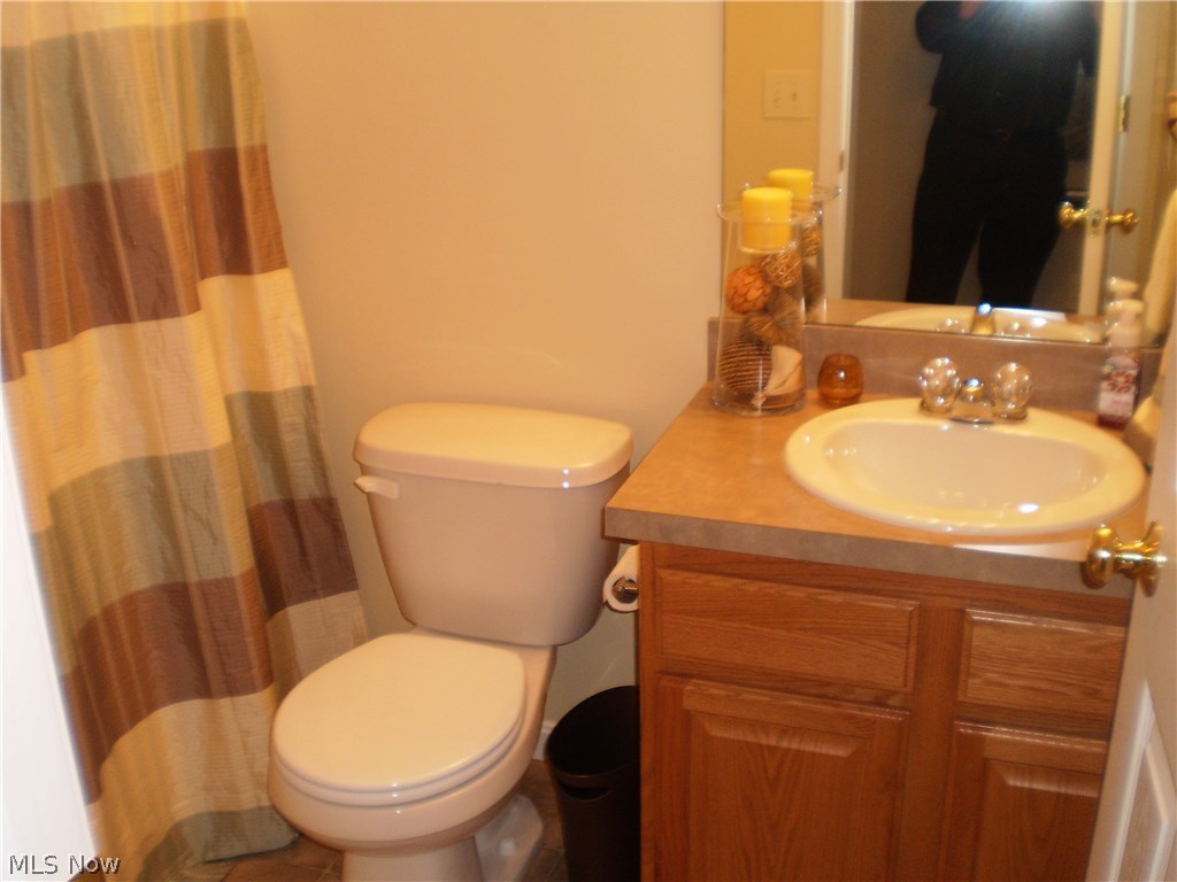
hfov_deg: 51.4
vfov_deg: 39.7
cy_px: 441
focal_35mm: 36
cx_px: 588
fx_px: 1224
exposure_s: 1/30
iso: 125
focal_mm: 6.3
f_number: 3.1
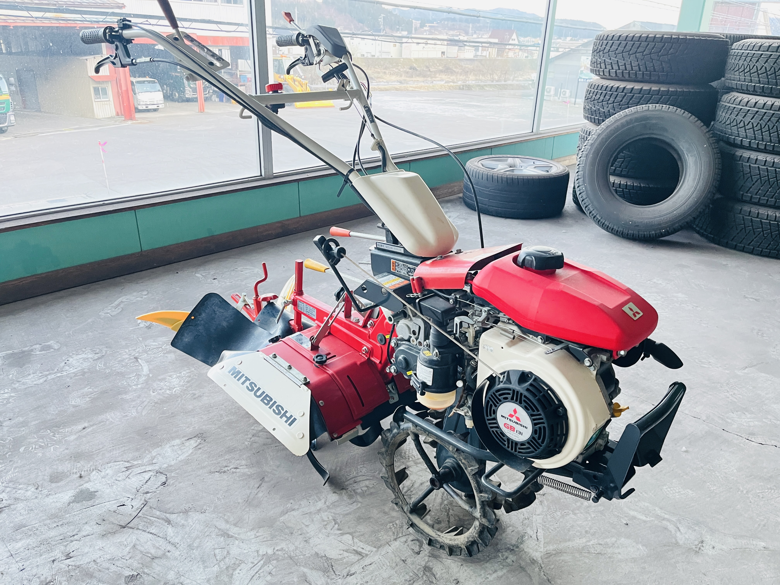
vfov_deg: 53.1
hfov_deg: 67.3
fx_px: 586
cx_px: 390
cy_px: 292
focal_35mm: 26
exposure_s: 1/60
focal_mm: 5.1
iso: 500
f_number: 1.6
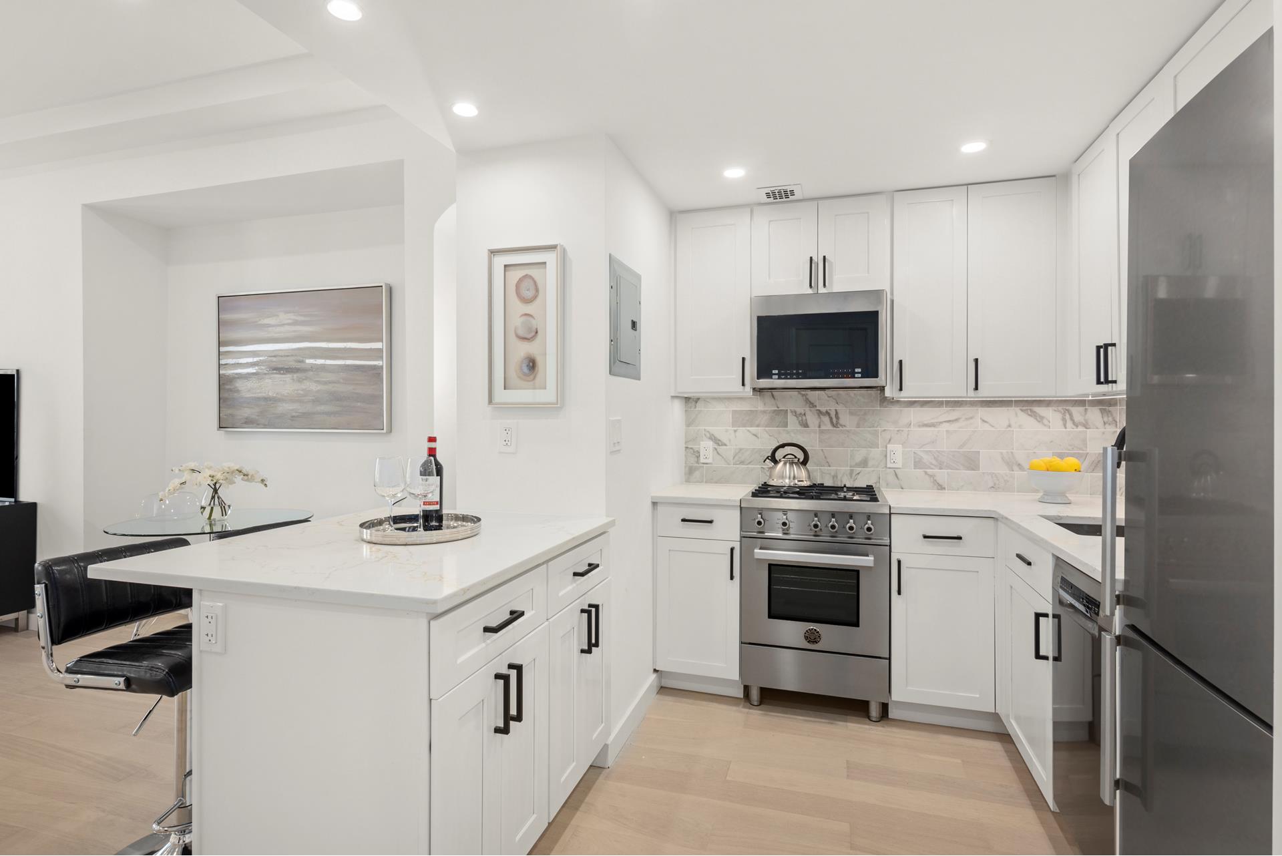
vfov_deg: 67.4
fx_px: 641
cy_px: 428
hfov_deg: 90.0
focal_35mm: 18
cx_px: 641
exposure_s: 1/6
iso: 250
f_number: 11
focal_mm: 18
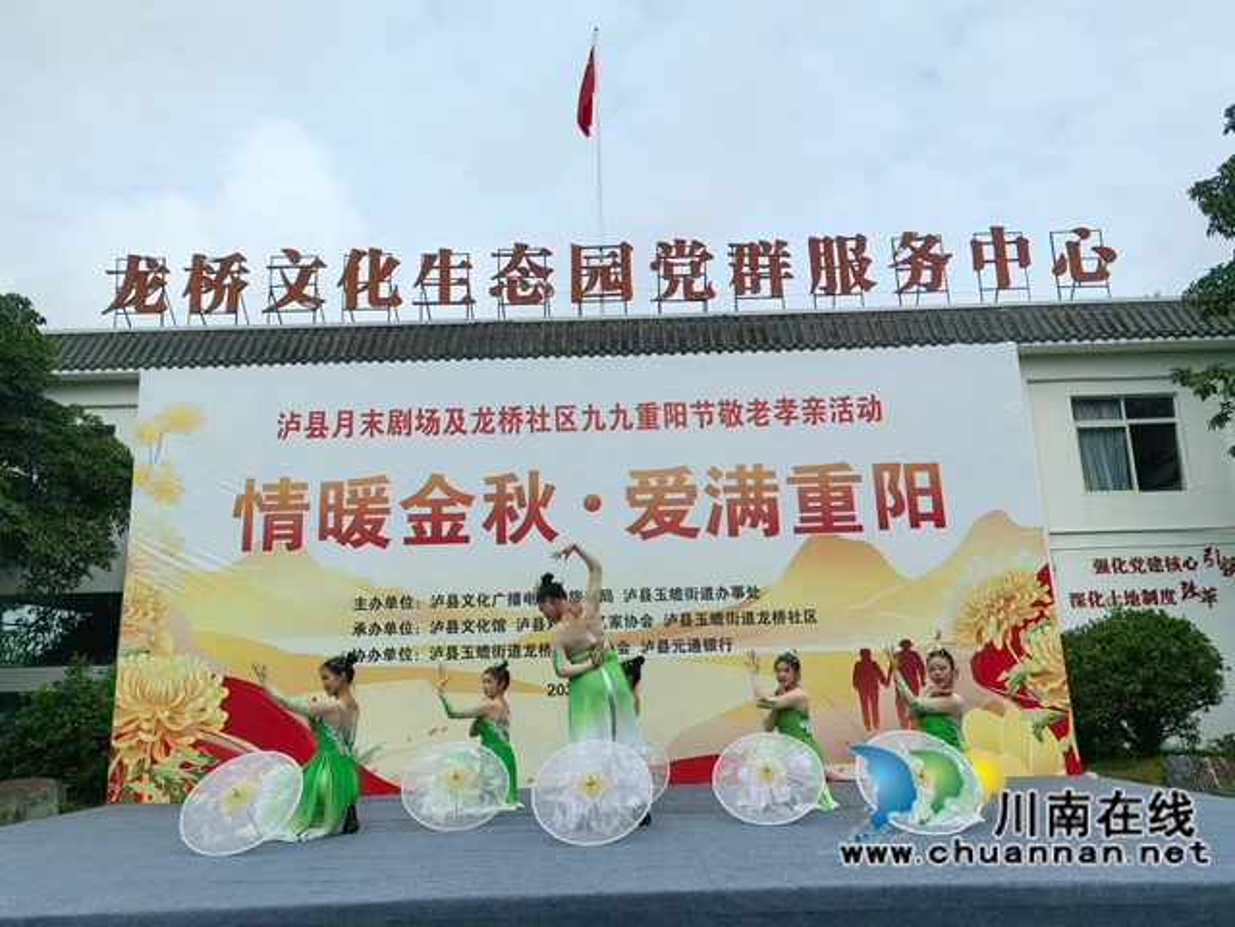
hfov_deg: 65.3
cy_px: 464
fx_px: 963
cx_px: 618
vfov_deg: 51.4
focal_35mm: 27
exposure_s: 1/3096
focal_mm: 5.52
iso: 50
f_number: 1.9
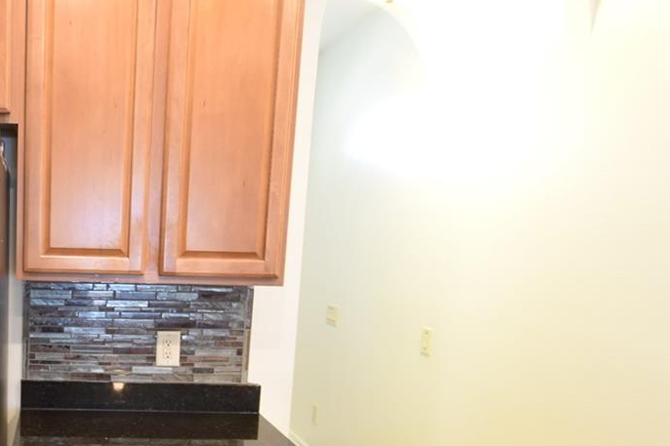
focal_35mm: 35
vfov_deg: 36.9
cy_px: 337
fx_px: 651
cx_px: 68
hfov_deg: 48.7
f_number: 3.5
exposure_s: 1/15
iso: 800
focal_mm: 10
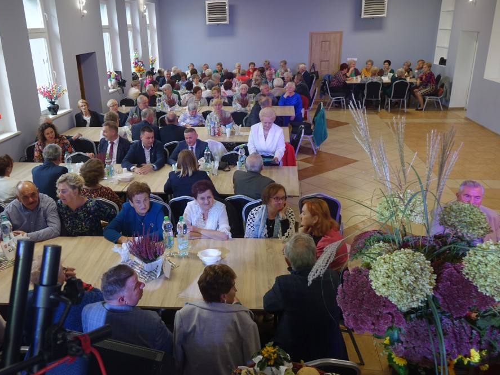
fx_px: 433
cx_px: 212
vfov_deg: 46.8
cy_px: 184
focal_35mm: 30
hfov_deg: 59.7
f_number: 2.8
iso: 250
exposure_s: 1/30
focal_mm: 9.87
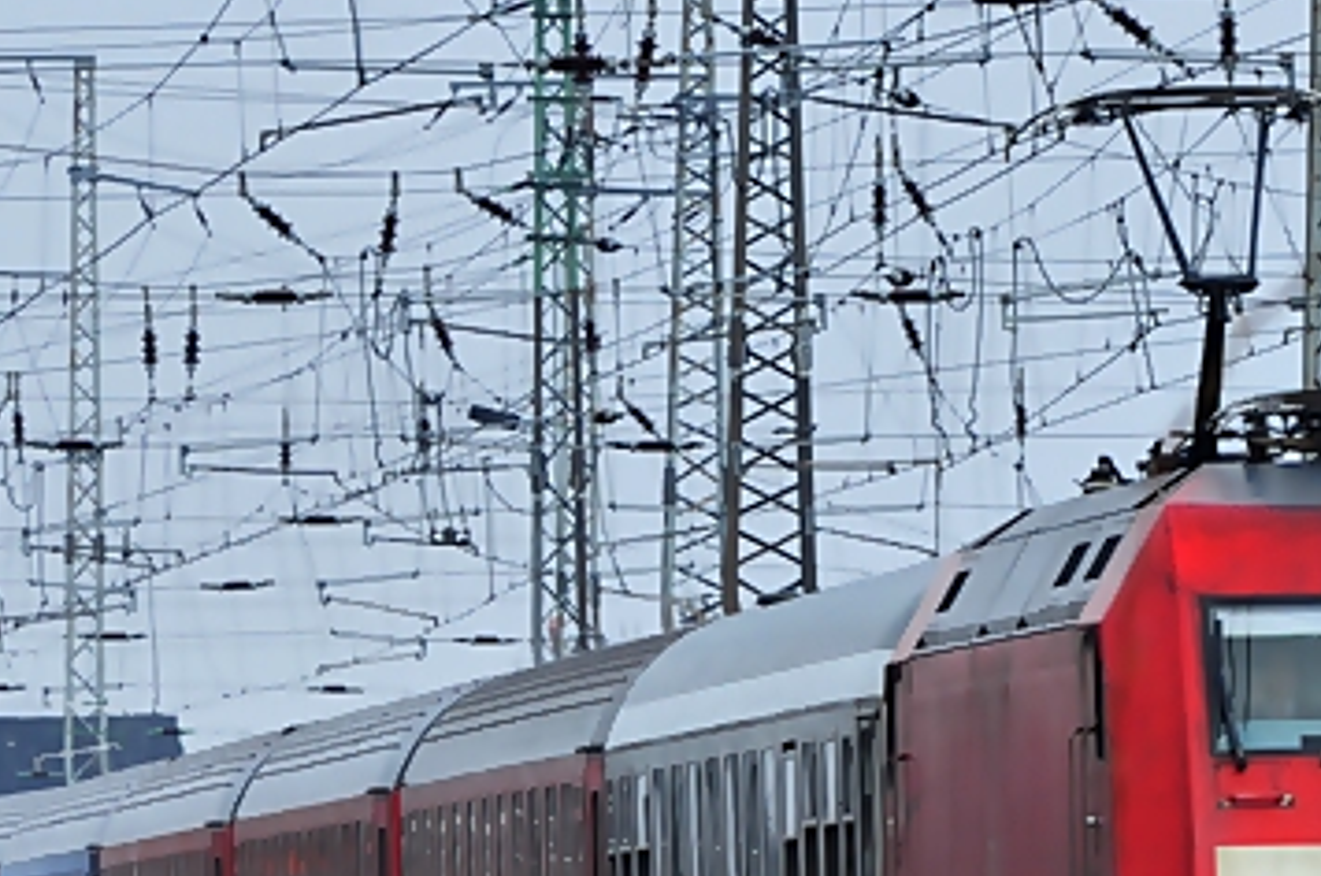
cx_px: 861
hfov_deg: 2.8
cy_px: 690
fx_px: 26885
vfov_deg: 1.9
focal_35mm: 734
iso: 200
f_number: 13
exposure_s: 1/125
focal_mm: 170
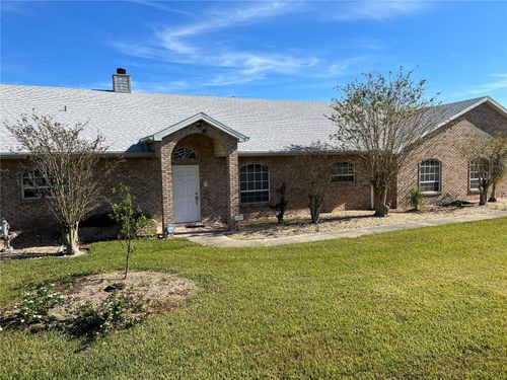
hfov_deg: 67.3
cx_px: 254
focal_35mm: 26
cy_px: 190
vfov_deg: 53.1
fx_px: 381
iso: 50
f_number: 1.5
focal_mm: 5.7
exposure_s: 1/3968
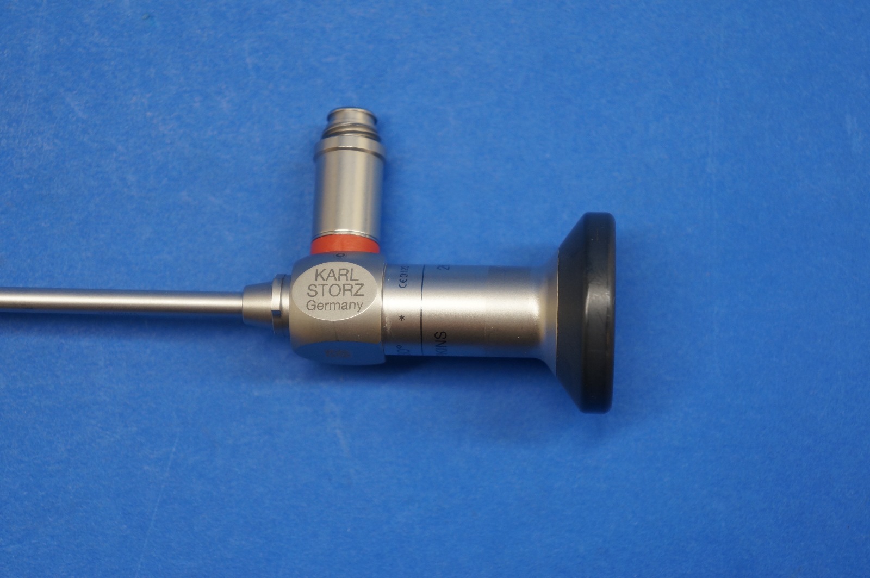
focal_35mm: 82
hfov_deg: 24.6
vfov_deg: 16.5
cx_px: 435
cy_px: 289
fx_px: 1991
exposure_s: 1/80
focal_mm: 55
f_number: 5.6
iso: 400
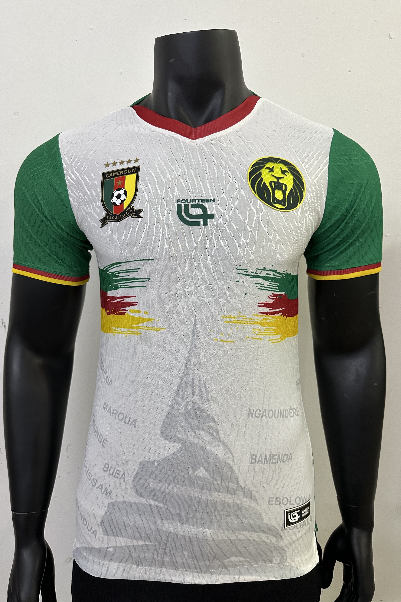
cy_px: 301
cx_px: 198
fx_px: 418
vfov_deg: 71.5
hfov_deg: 51.3
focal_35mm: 25
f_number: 1.78
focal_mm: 6.86
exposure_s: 1/50
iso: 320
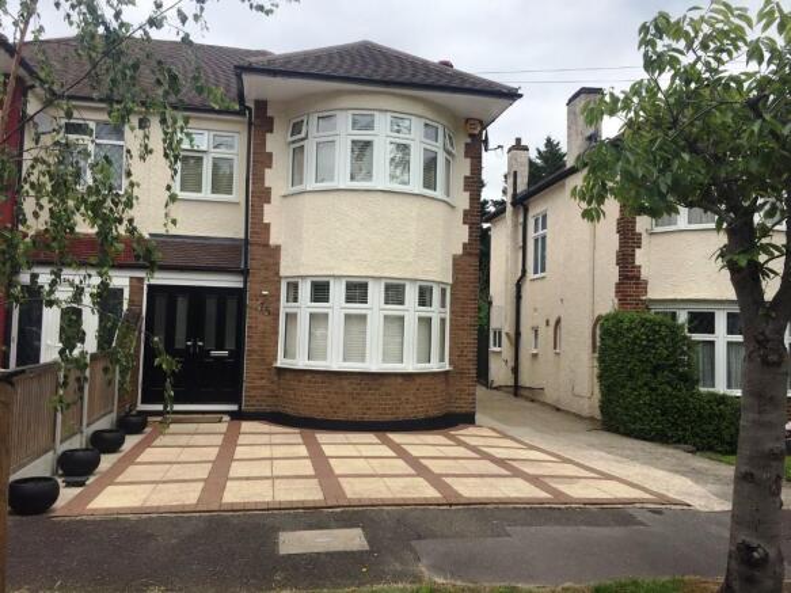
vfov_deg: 48.2
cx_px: 396
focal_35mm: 29
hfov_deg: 61.7
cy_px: 296
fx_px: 663
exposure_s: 1/1412
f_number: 2.2
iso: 32
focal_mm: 4.15
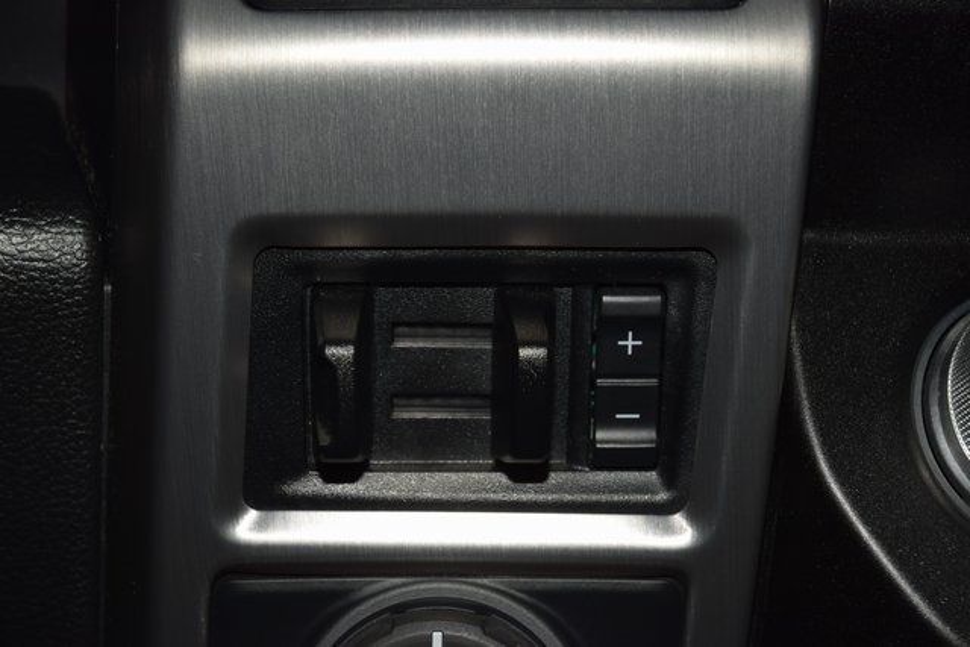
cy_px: 324
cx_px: 485
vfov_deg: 13.0
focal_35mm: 105
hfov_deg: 19.5
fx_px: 2830
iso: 100
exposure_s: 1/125
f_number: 8
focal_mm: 70
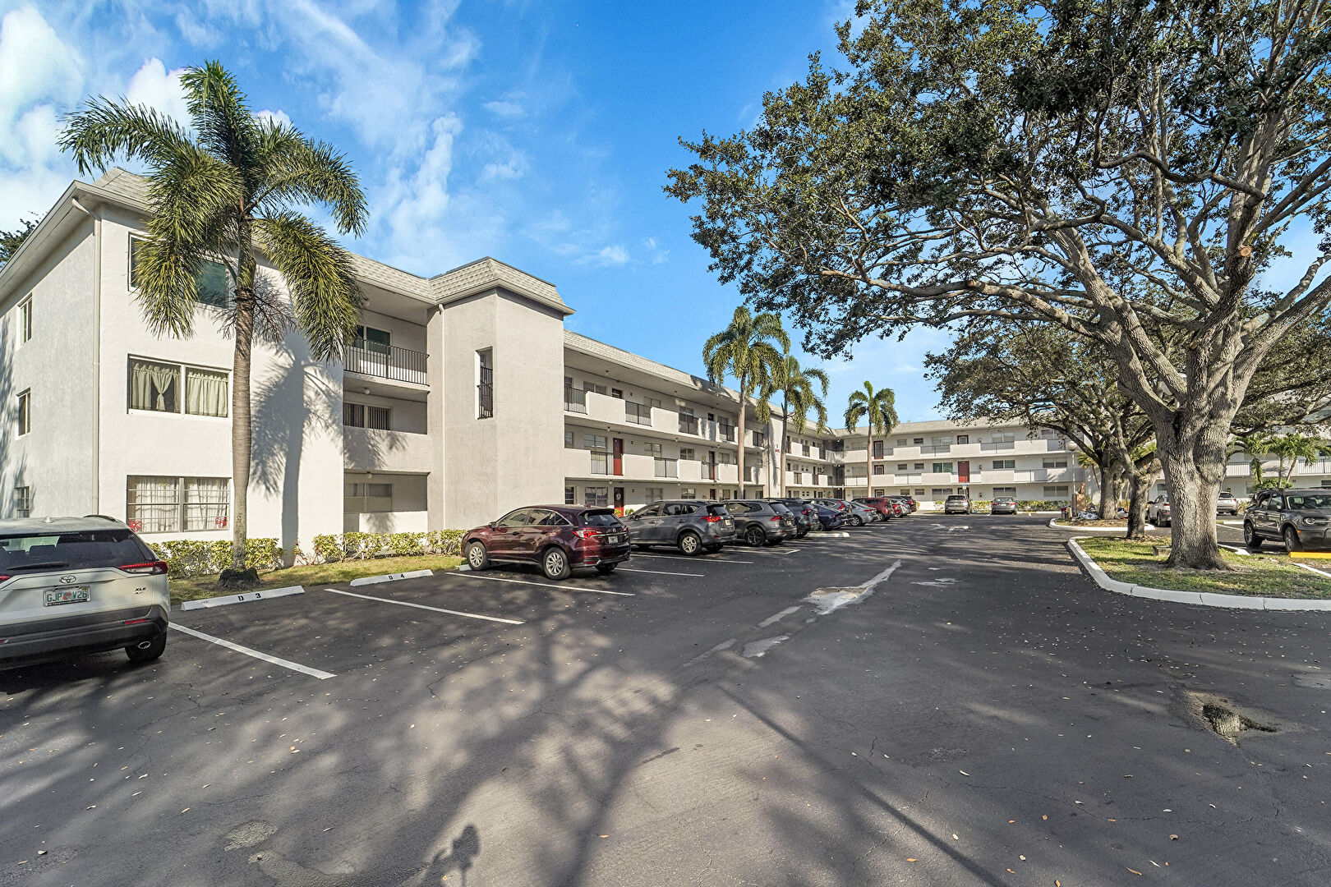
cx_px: 666
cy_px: 444
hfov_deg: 104.3
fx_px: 518
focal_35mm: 14
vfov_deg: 81.2
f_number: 8
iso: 400
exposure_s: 1/400
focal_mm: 14
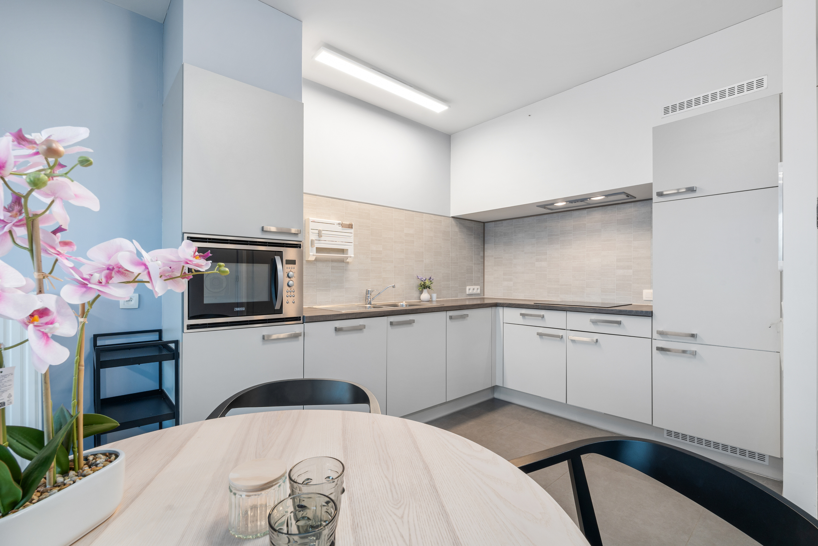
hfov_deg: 96.7
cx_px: 409
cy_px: 273
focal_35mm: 16
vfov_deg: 73.7
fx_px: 364
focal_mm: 16
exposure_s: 1/4
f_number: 11
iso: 250
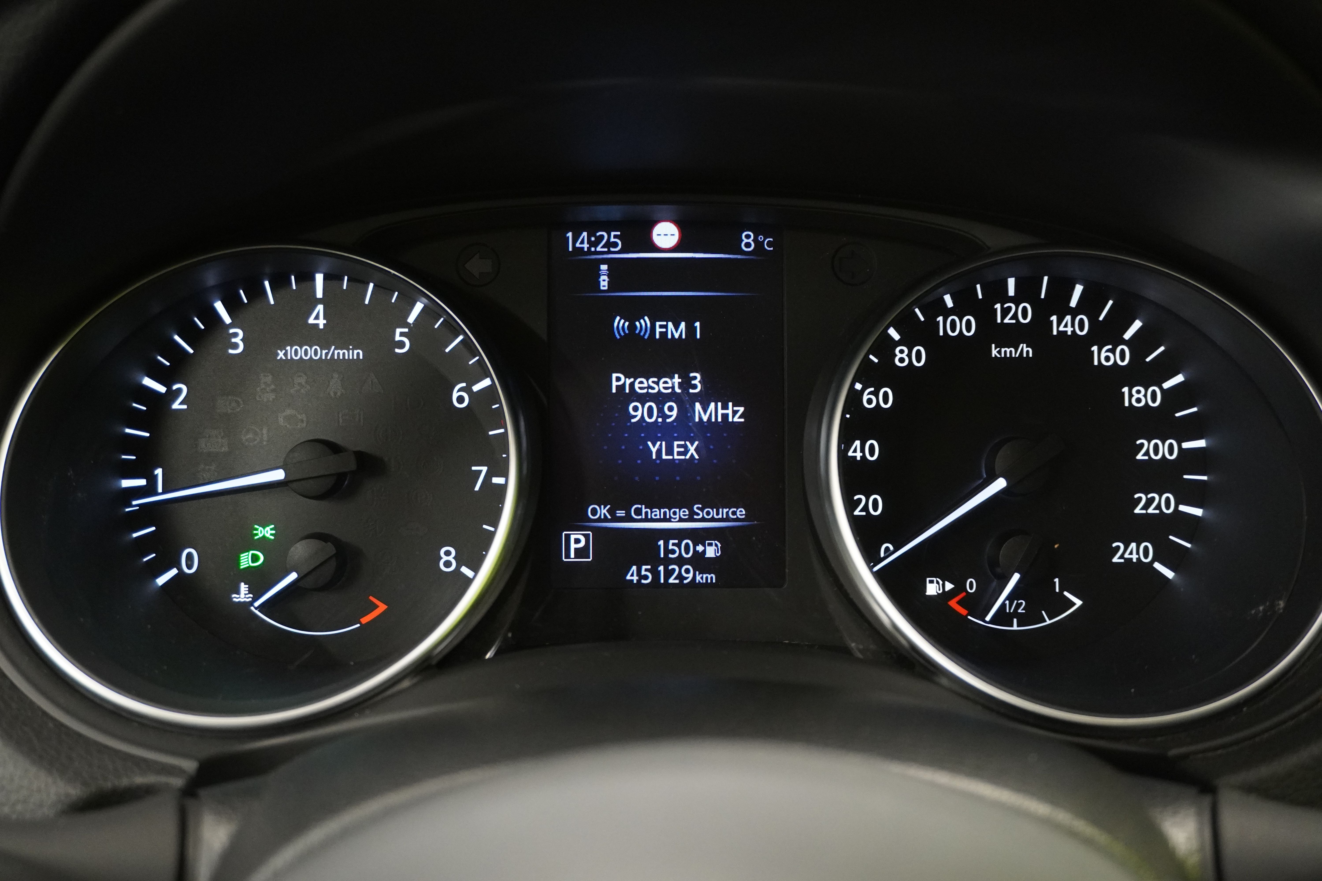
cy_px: 440
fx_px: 1432
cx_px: 661
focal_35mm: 39
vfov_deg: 34.2
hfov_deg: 49.6
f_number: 4.5
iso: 2500
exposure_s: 1/40
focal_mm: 26
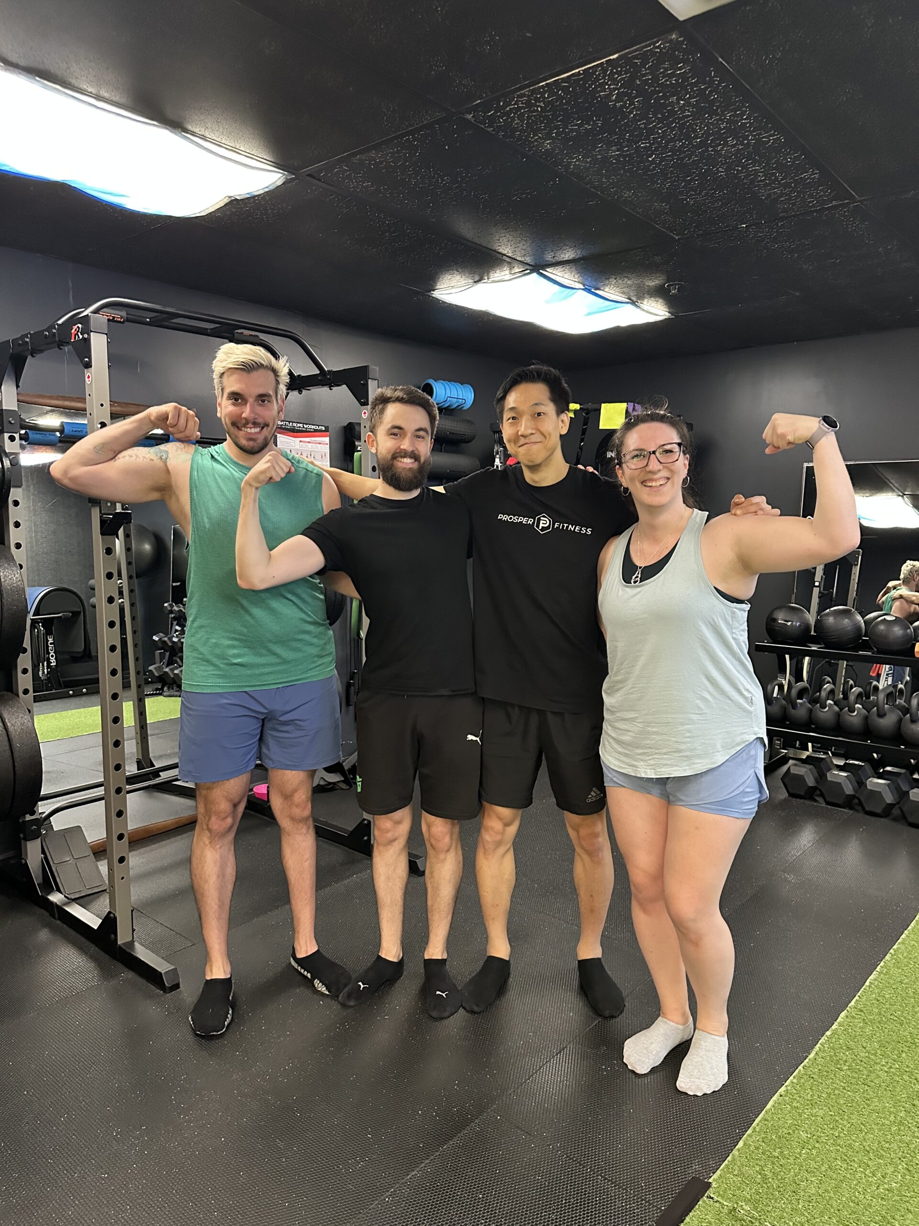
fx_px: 850
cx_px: 460
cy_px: 613
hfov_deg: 56.8
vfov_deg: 71.6
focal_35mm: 24
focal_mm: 6.86
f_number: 1.78
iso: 800
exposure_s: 1/40
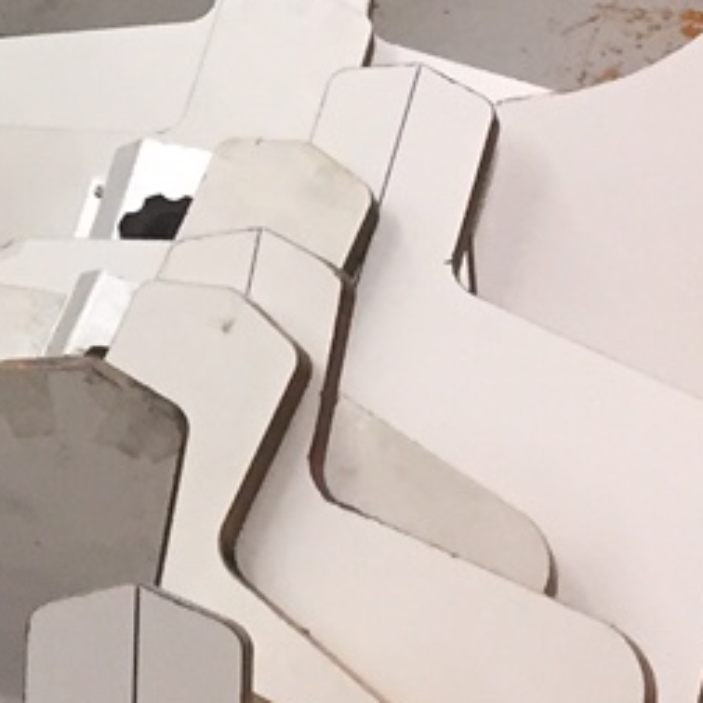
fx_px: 3814
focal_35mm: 166
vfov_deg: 10.2
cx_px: -709
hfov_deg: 9.8
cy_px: -388
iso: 50
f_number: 2.2
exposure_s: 1/30
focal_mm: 4.15
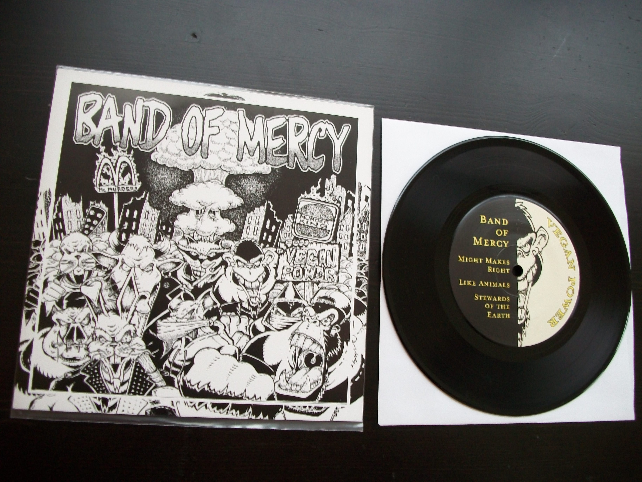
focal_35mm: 32
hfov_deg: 56.8
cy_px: 241
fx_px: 593
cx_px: 321
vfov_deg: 44.2
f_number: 2.9
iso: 160
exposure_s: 1/10
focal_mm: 5.7
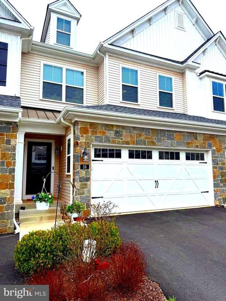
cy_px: 150
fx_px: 209
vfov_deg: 71.6
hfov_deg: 56.8
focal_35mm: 24
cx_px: 113
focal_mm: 6.76
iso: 80
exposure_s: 1/1385
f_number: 1.78
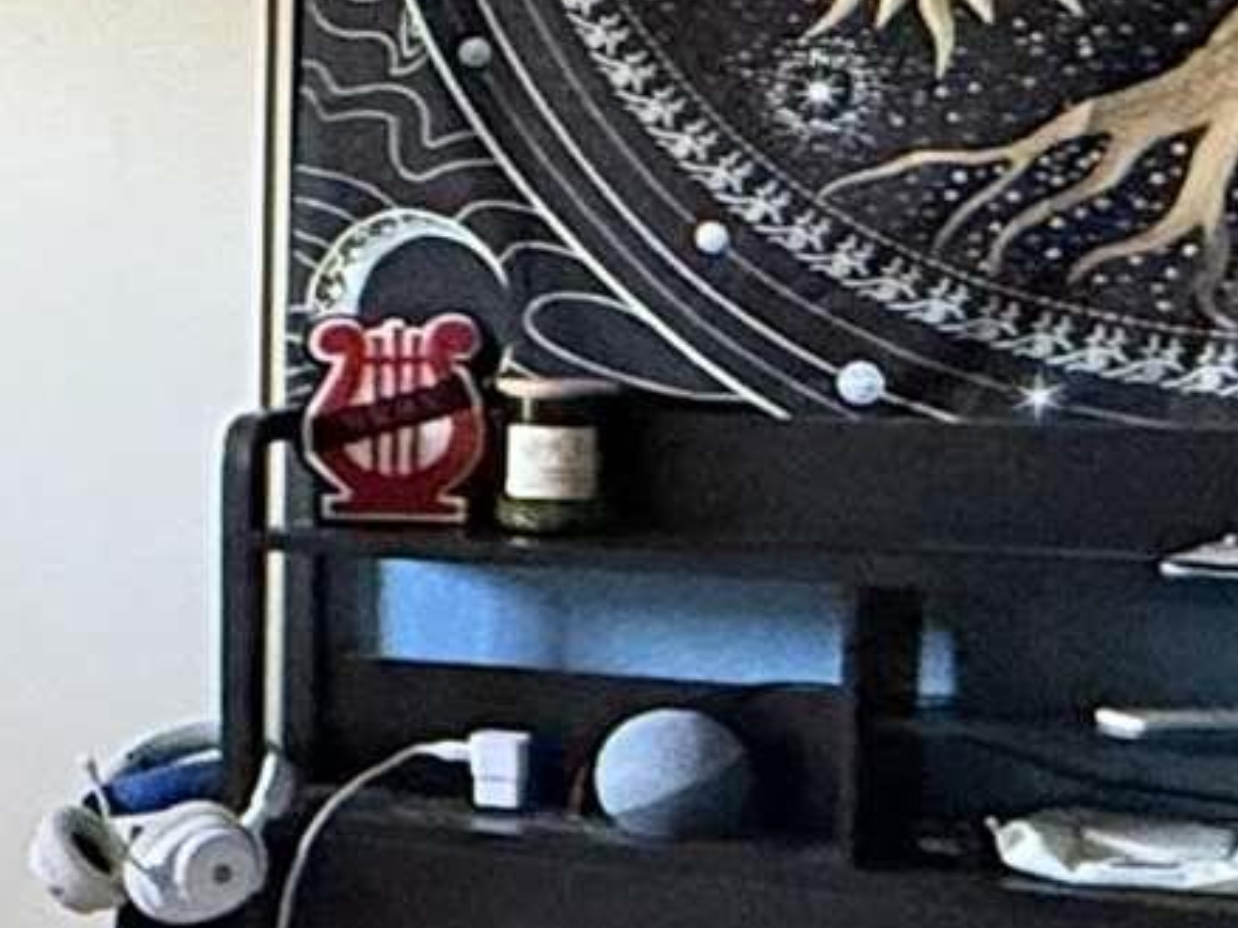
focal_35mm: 98
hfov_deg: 15.8
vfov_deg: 15.1
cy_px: 542
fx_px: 3504
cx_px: -1244
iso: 500
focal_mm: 2.22
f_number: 2.2
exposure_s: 1/60
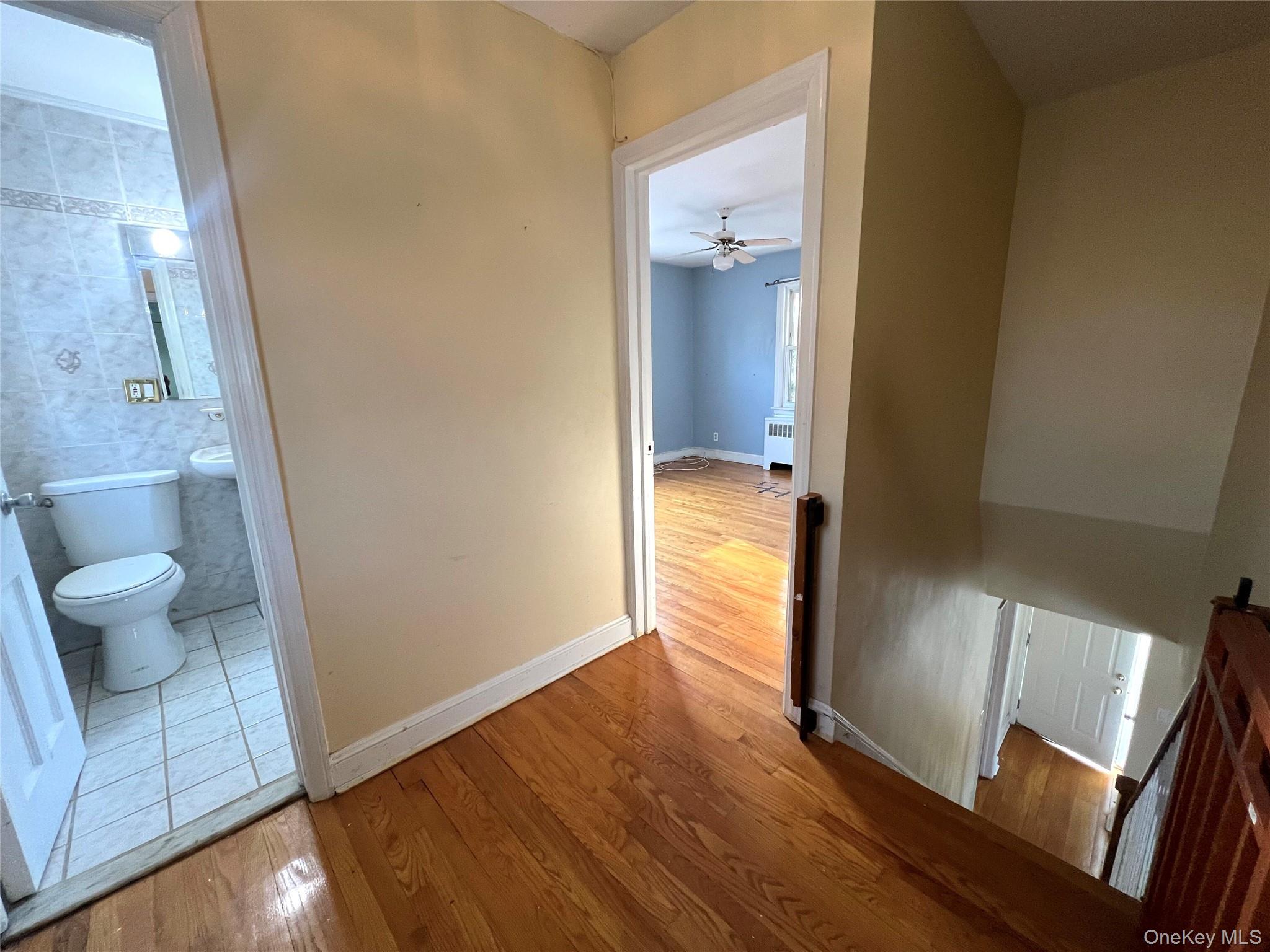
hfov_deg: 106.2
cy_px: 476
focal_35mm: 13
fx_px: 477
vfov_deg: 89.9
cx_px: 635
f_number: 1.8
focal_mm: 1.57
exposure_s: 1/120
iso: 200
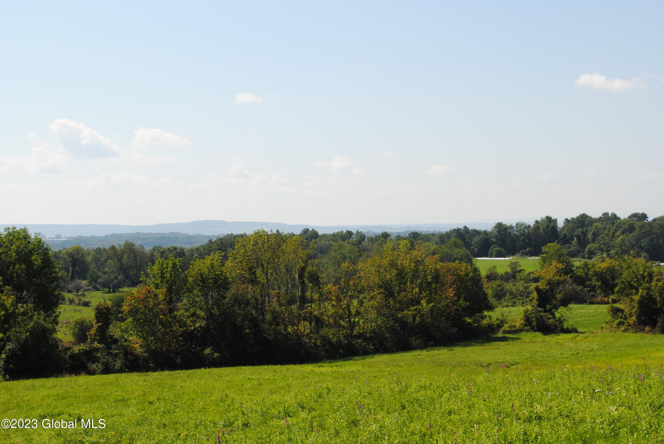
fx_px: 1246
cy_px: 222
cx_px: 332
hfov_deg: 29.8
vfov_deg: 20.2
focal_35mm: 68
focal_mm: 45
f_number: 10
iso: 100
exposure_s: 1/200
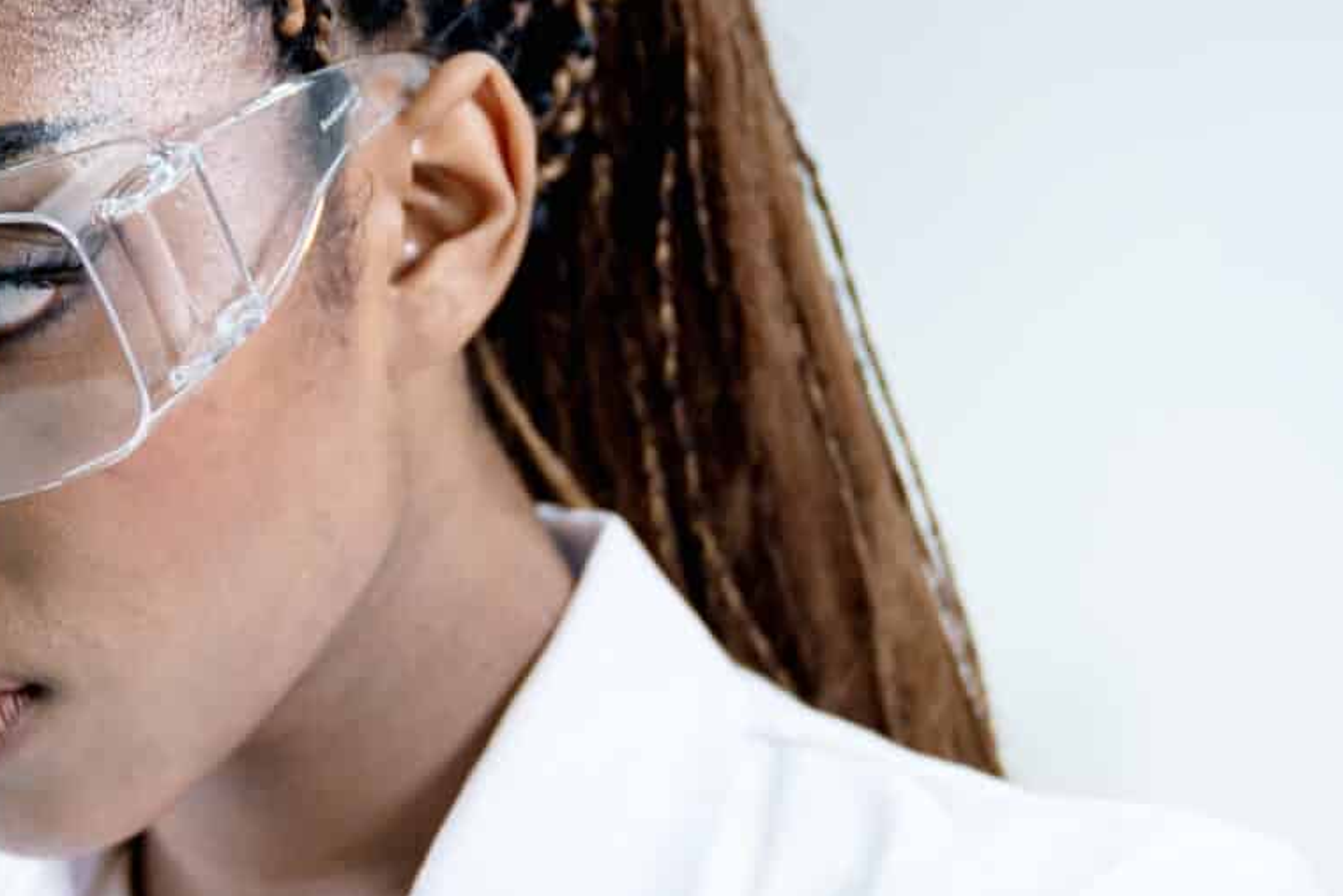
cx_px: 599
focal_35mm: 192
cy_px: 899
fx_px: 7164
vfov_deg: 7.1
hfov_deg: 10.7
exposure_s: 1/200
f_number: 2.8
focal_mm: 57
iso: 640
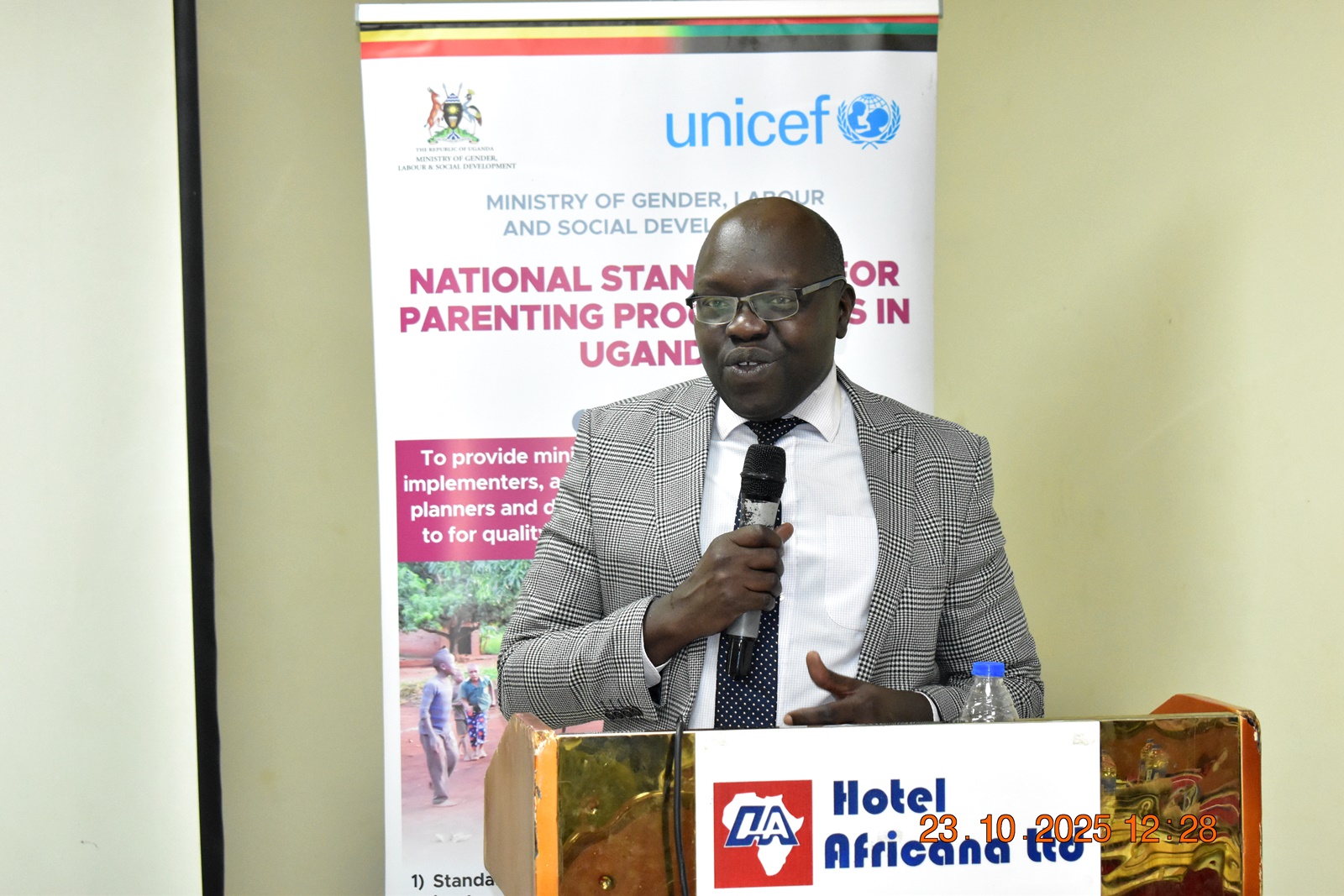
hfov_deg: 24.6
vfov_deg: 16.6
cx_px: 672
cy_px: 448
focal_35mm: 82
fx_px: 3080
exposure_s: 1/200
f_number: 5.6
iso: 4000
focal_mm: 55
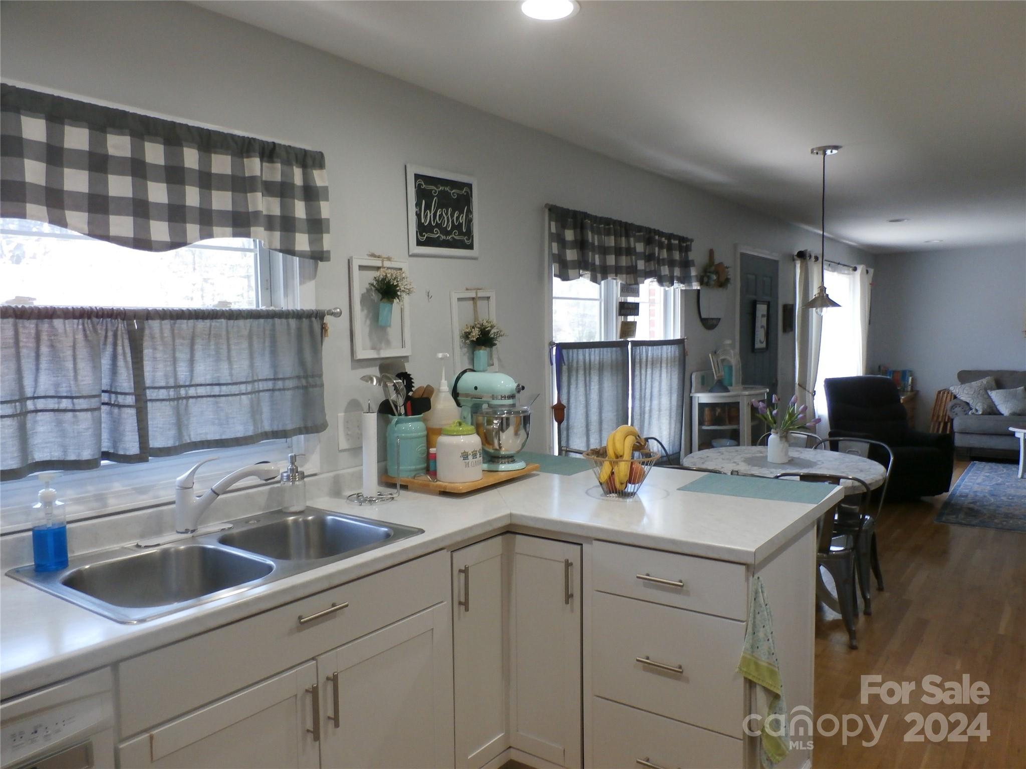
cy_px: 384
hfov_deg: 69.4
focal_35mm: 25
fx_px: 741
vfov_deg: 54.9
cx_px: 513
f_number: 3
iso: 200
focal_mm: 4.5
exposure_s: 1/60
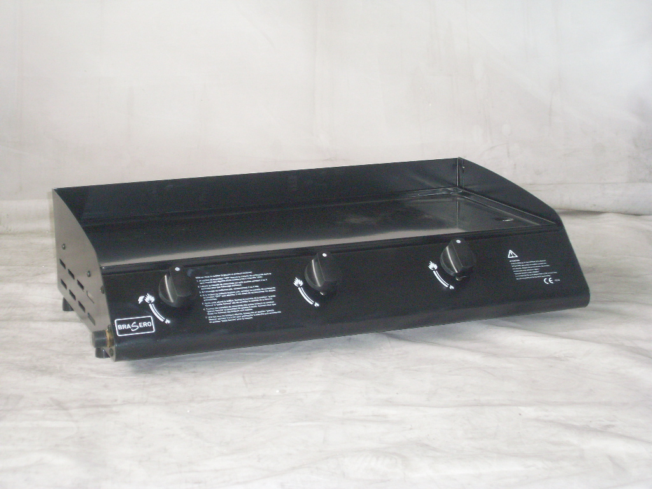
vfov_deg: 18.2
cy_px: 244
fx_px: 1526
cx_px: 326
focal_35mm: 81
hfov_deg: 24.1
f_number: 4.6
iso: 200
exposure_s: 1/60
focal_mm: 13.5
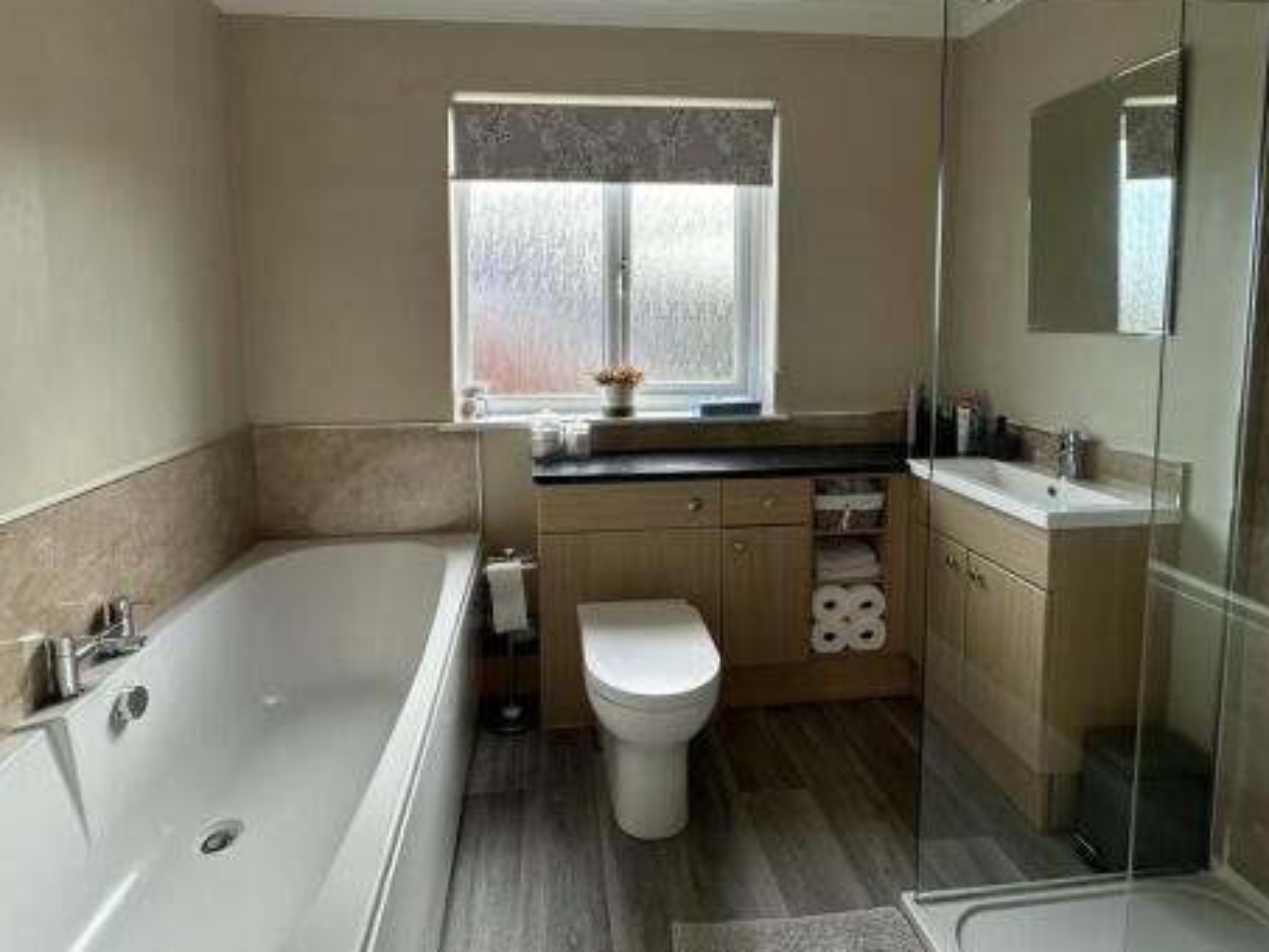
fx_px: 660
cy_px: 374
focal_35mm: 18
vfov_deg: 70.8
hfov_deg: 87.7
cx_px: 609
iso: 64
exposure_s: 1/99
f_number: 2.2
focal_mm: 2.22
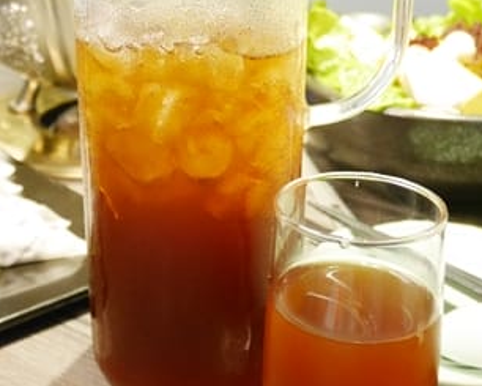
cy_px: 126
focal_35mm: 51
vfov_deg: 29.5
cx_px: 243
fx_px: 728
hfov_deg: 36.6
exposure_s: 1/40
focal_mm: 16
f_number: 3.9
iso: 3200
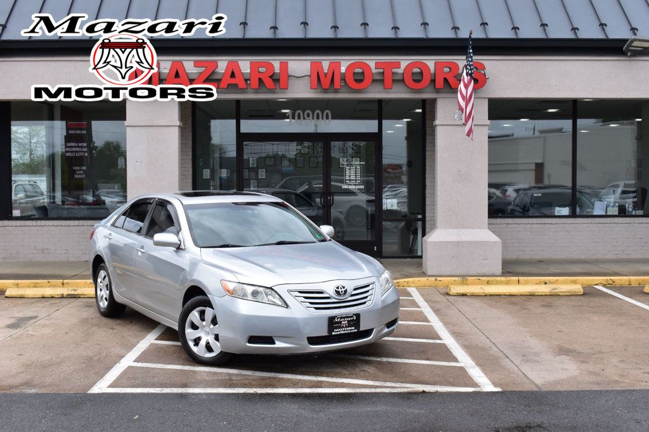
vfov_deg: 29.8
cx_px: 324
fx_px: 811
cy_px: 216
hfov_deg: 43.6
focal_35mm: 45
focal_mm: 30
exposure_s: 1/400
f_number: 11
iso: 400
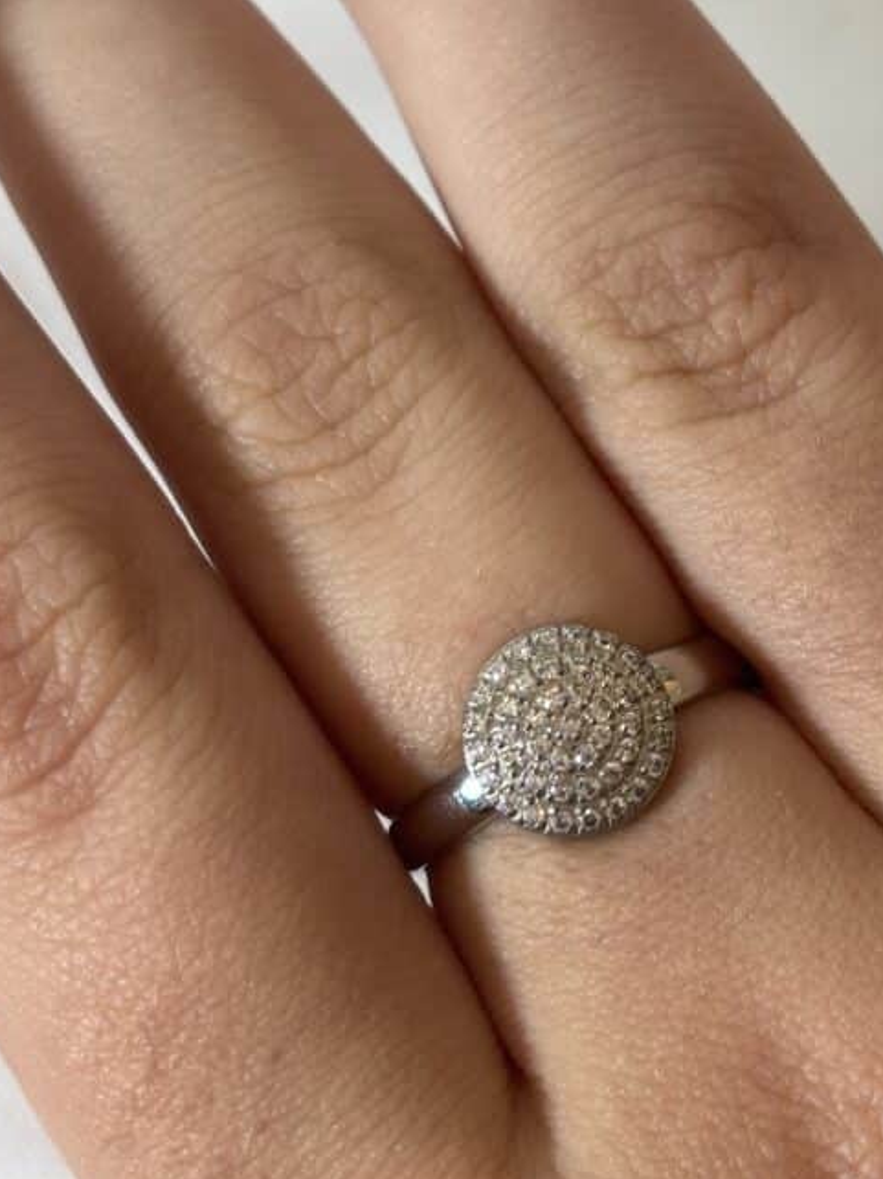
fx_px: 2825
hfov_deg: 17.6
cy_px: 525
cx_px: 683
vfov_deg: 23.6
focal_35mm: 83
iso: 32
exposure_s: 1/50
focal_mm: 5.96
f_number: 1.6
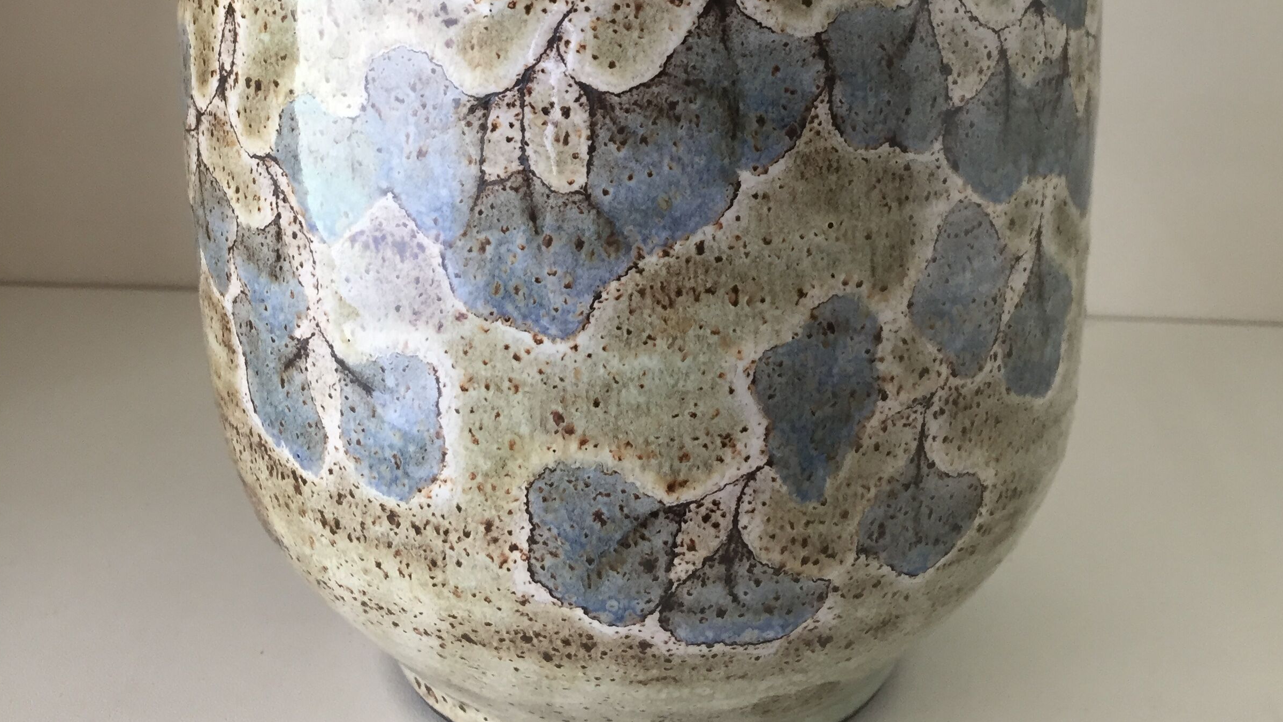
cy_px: -2
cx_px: 647
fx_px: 1463
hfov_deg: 47.4
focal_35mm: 43
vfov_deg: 26.2
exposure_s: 1/33
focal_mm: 4.15
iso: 100
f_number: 2.2
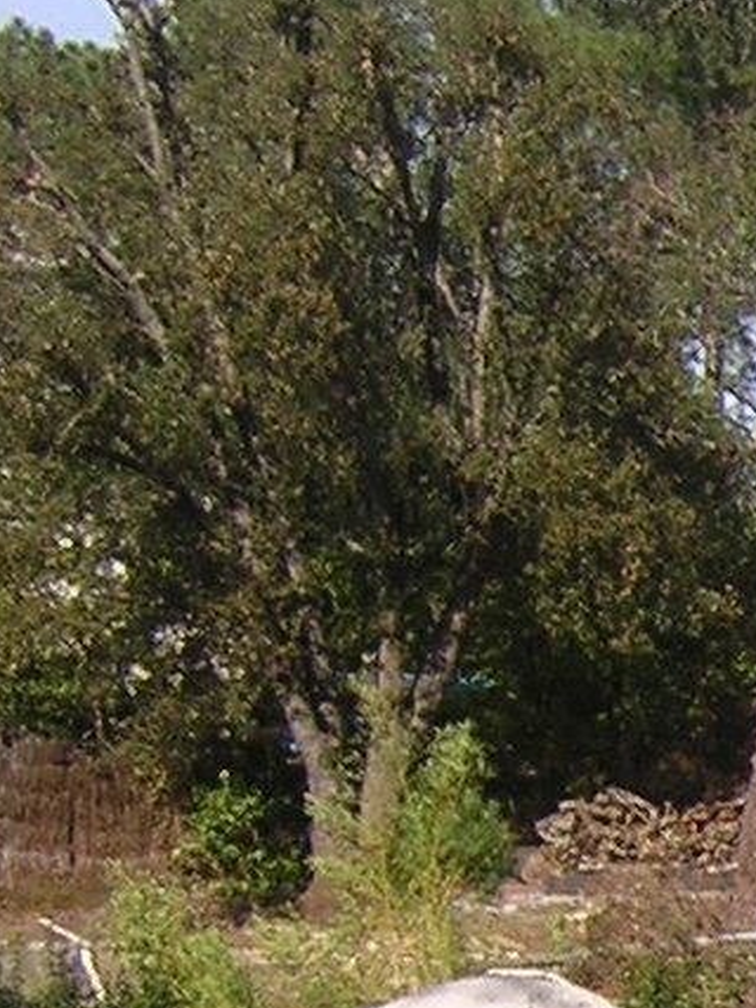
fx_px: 3933
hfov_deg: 9.7
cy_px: 1100
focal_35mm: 135
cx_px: 1843
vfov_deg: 14.3
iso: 100
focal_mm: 4.7
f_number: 5.2
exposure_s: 1/279
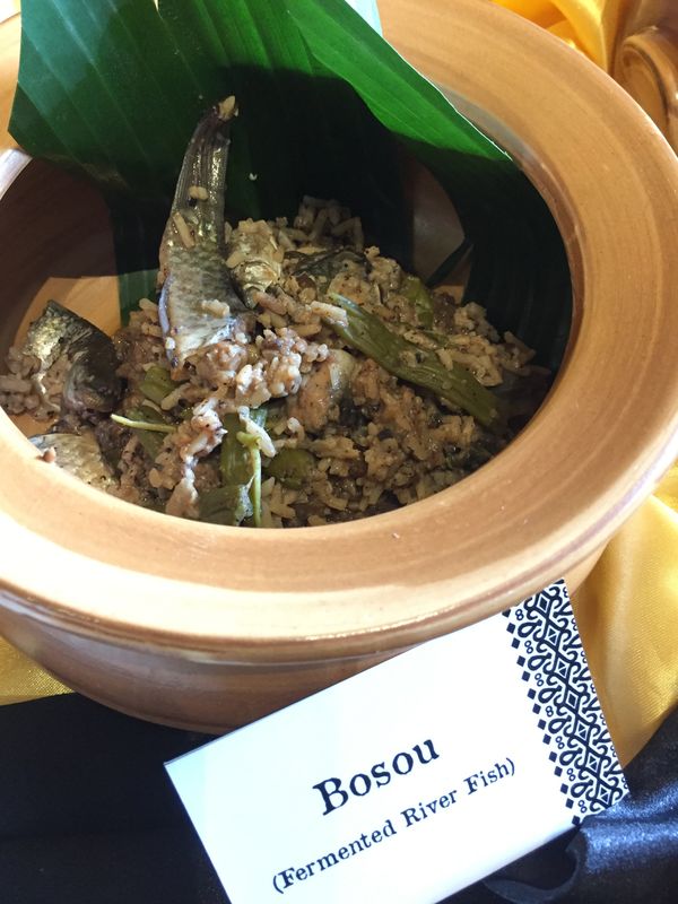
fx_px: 757
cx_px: 339
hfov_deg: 48.2
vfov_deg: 61.7
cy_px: 452
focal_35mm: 29
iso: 320
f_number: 2.2
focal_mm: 4.15
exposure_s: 1/33
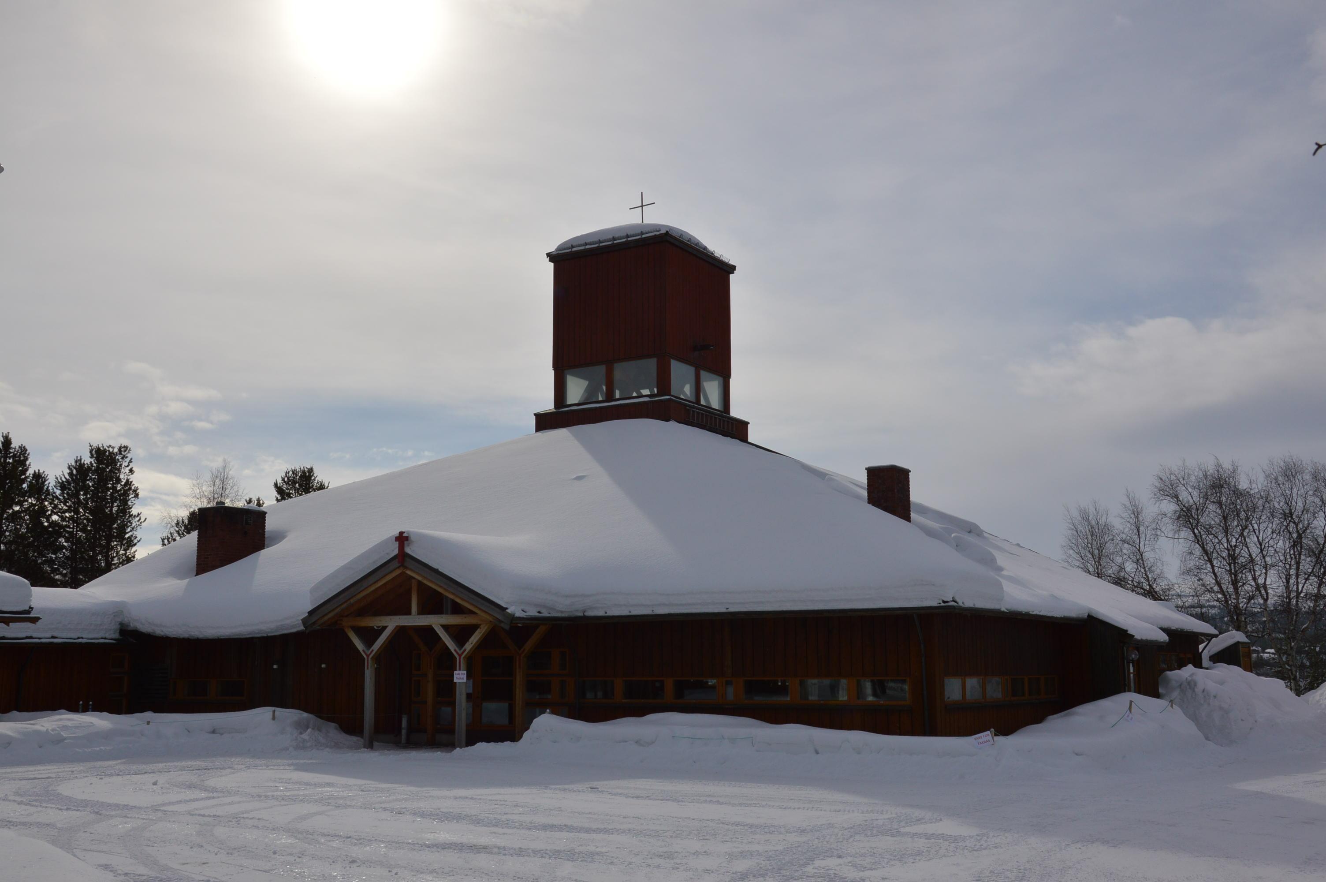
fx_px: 1380
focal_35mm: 38
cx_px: 663
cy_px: 441
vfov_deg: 35.4
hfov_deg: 51.3
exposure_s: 1/800
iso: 200
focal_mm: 25
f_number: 14
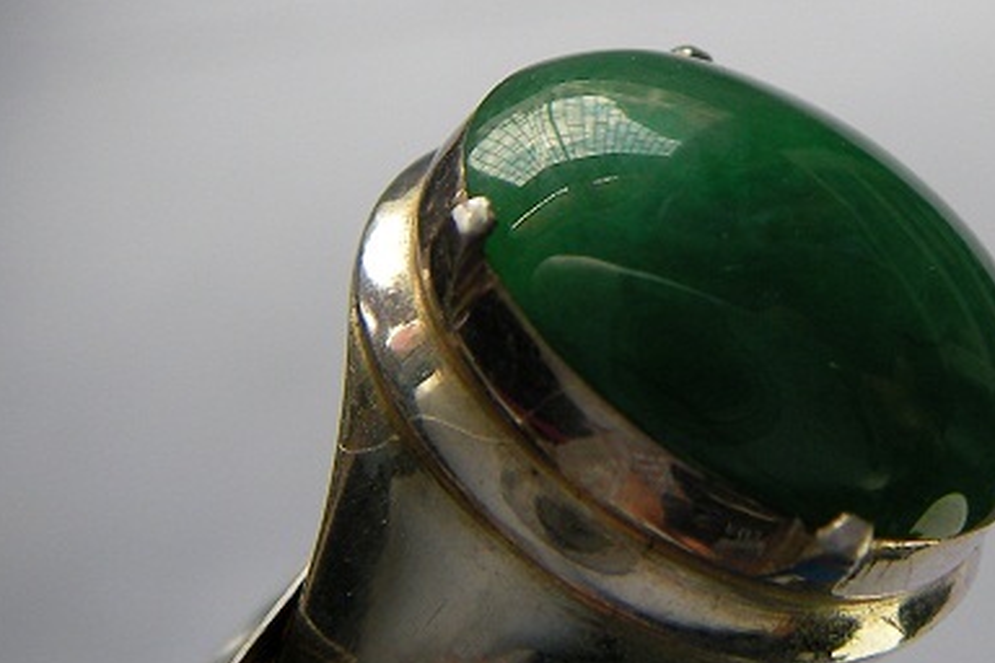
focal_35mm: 70
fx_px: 1935
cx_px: 783
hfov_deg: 28.3
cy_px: 137
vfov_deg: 19.3
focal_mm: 6.3
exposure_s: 1/100
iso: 50
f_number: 3.3
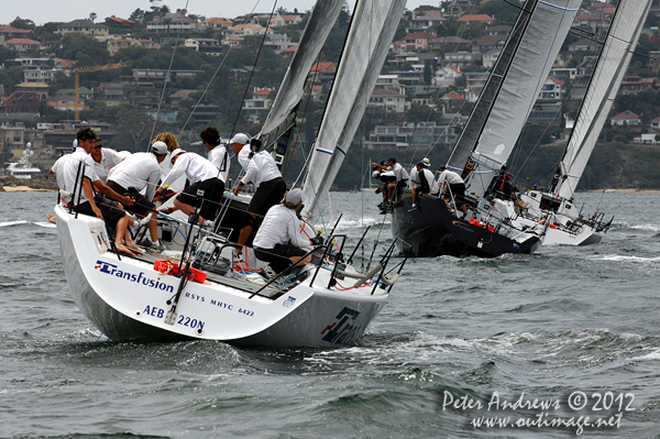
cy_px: 220
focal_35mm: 300
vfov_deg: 4.6
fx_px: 5495
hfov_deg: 6.9
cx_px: 330
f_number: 7.6
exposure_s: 1/1000
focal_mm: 200
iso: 400
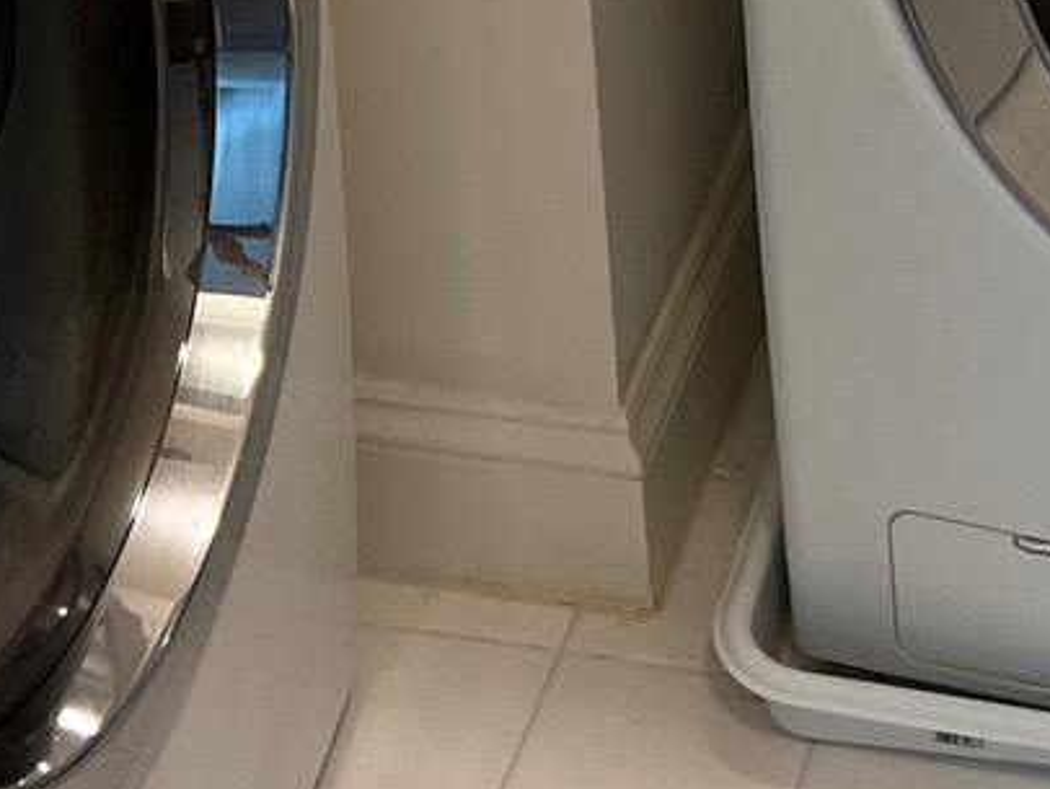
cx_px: 1019
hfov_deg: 14.8
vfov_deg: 11.1
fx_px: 3976
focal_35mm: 131
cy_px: -181
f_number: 1.5
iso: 100
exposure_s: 1/120
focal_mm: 5.7
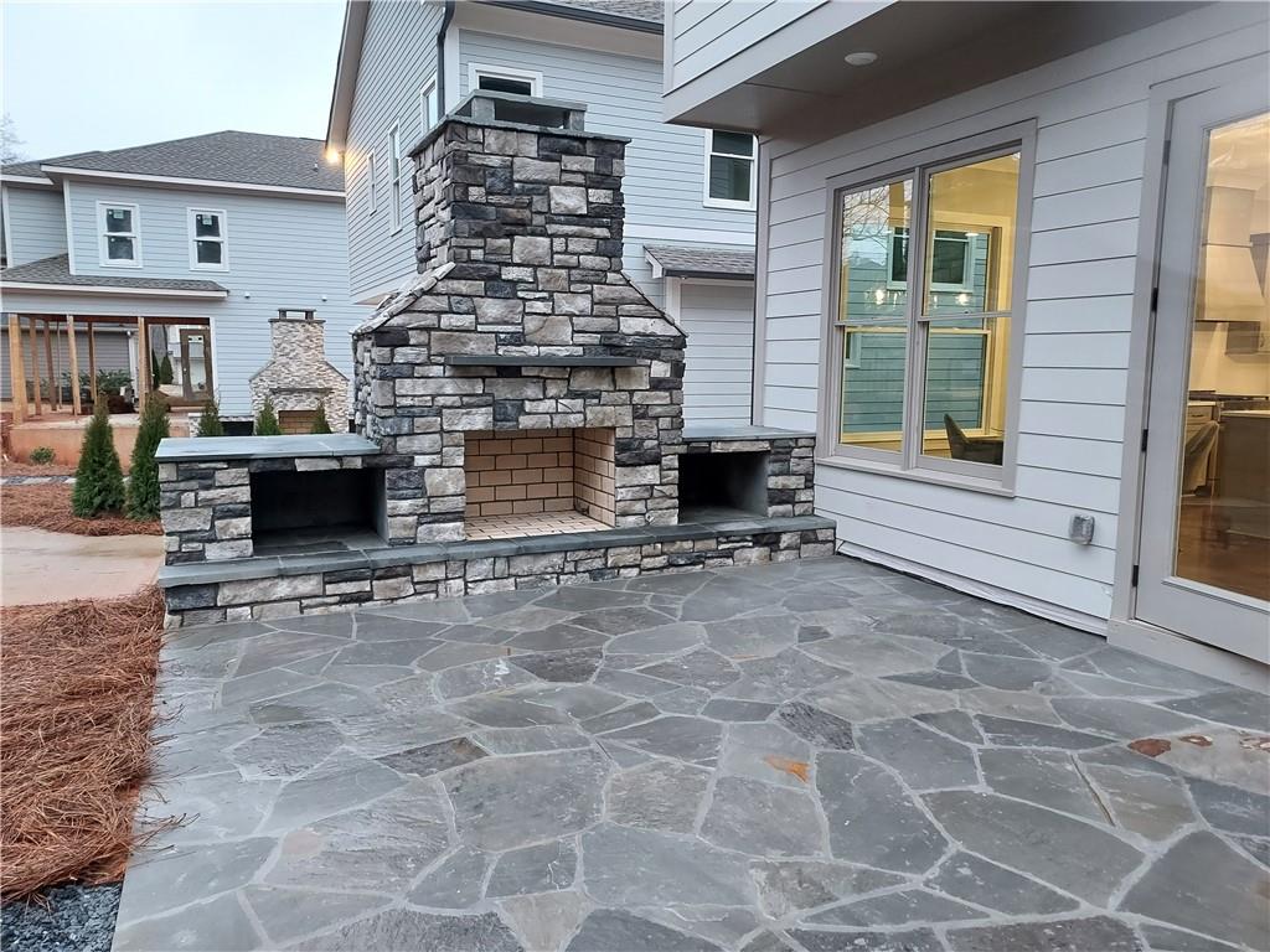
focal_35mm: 24
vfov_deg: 56.8
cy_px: 476
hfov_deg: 71.6
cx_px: 635
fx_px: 881
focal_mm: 4.6
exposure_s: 1/30
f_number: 1.8
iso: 320
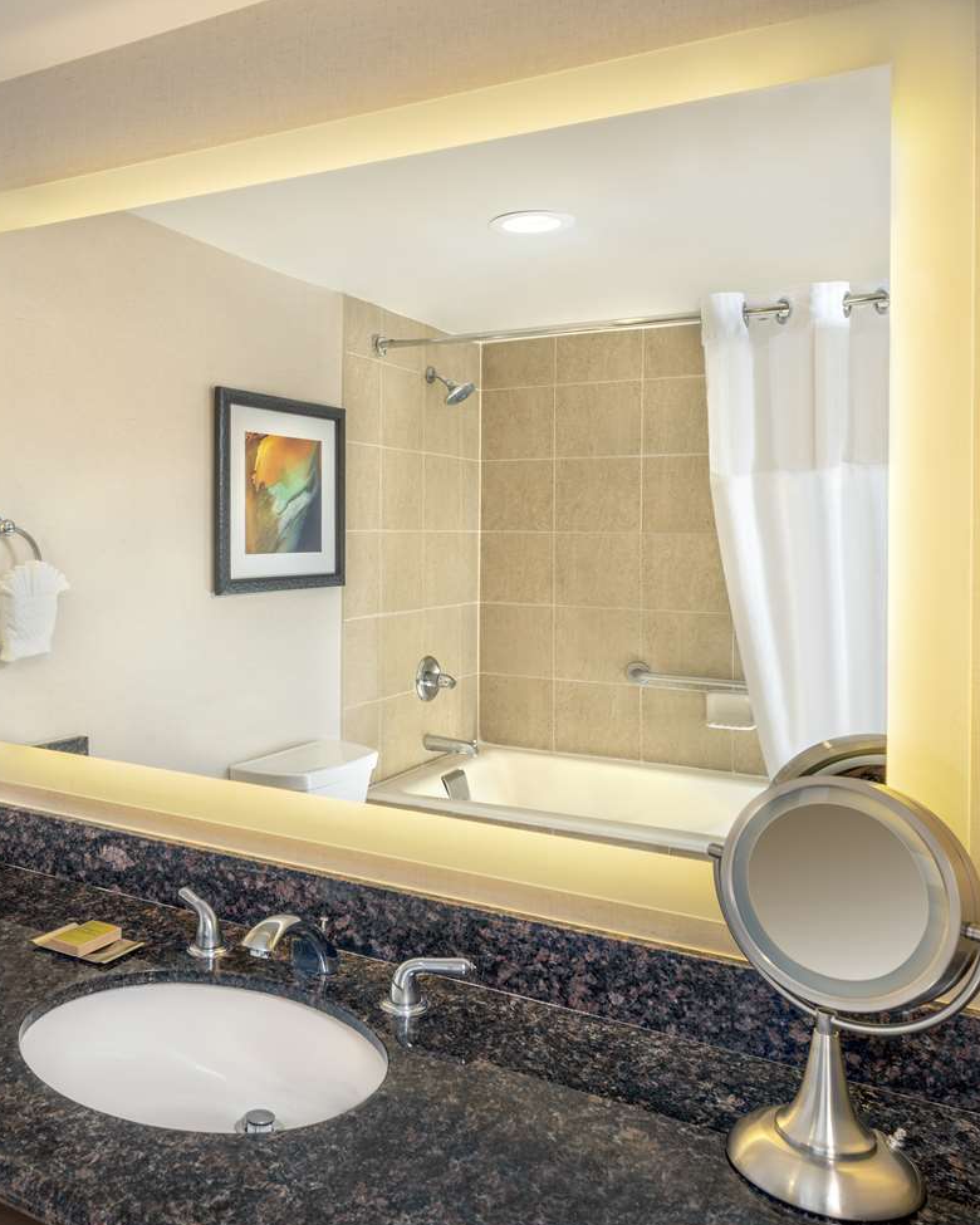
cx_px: 384
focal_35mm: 26
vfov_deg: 66.0
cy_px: 625
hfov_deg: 54.5
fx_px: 943
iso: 125
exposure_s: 1/45
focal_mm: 18
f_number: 9.5
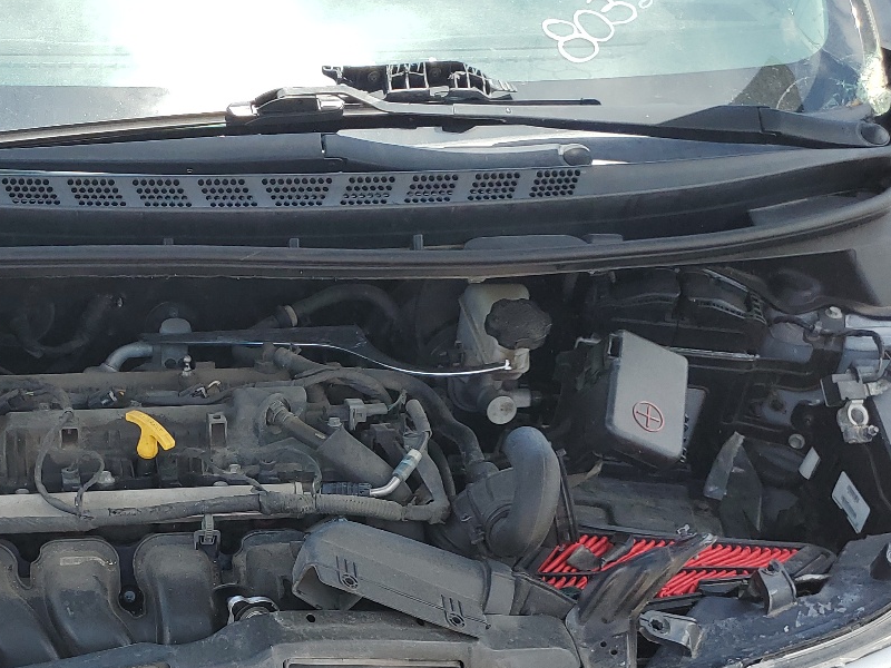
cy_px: 596
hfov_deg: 35.6
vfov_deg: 27.1
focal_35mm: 52
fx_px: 1338
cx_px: 179
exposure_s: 1/1111
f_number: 1.5
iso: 50
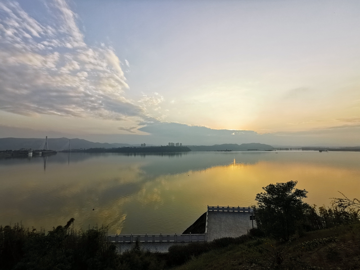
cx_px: 180
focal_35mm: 16
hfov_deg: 94.5
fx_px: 166
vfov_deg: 78.1
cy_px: 135
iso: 50
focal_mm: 2.35
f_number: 2.2
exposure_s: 1/391
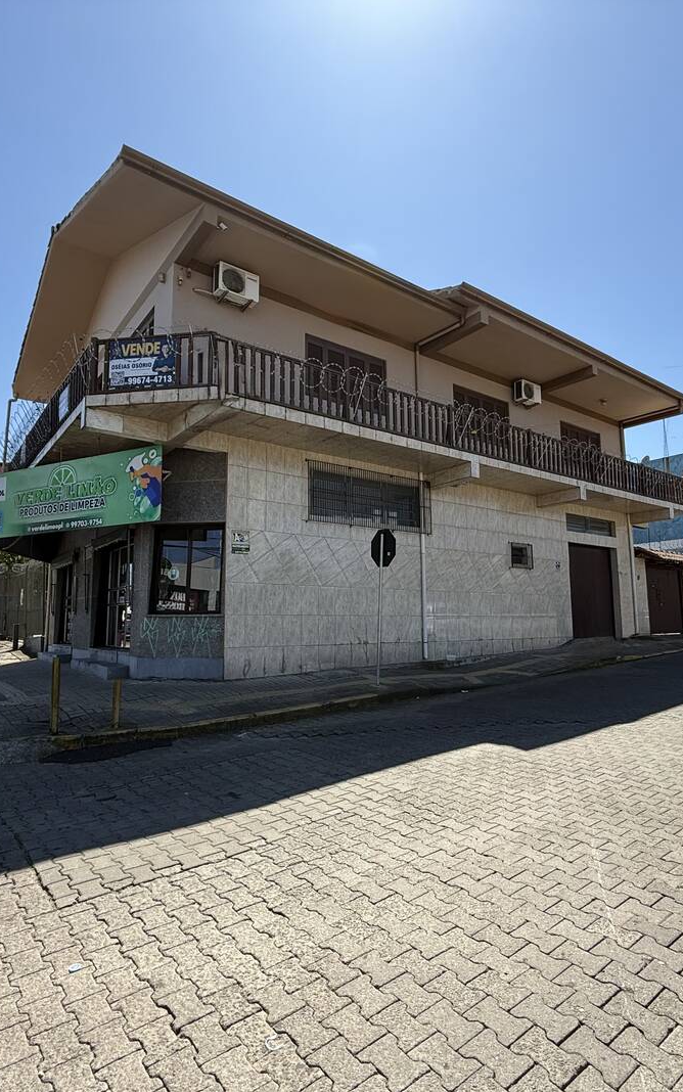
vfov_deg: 85.0
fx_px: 595
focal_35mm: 20
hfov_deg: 59.7
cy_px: 550
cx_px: 347
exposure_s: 1/853
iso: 64
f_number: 2.2
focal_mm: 2.22
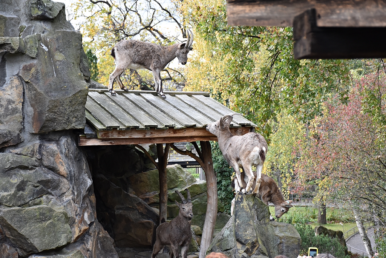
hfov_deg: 21.9
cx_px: 193
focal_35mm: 93
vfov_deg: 14.7
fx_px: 997
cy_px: 129
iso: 800
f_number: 5
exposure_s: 1/125
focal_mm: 62
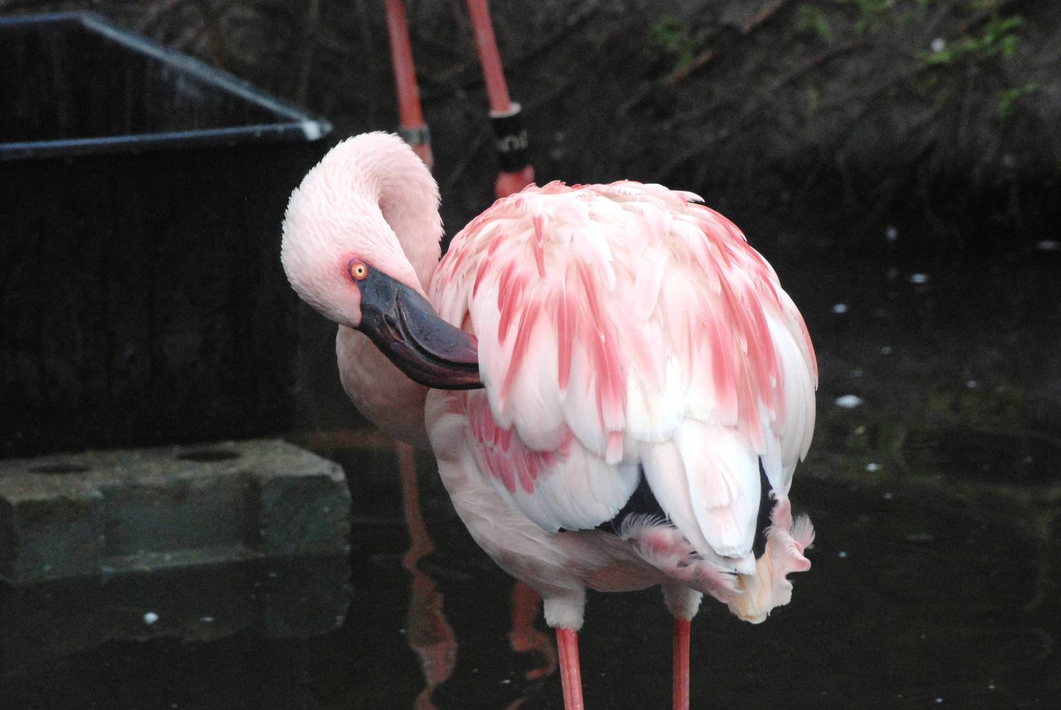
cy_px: 355
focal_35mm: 450
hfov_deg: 4.6
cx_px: 530
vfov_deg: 3.1
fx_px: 13278
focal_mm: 300
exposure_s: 1/160
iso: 1600
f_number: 14
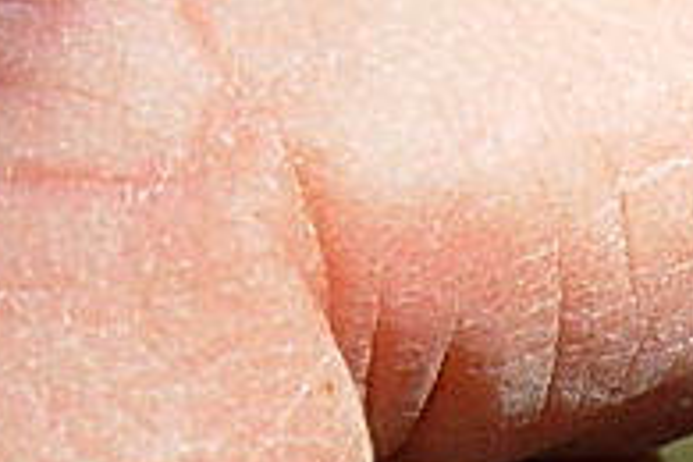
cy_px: 736
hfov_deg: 9.6
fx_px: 4004
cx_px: 1084
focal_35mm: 208
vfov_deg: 6.5
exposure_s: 1/767
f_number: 2.9
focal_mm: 6.3
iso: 50
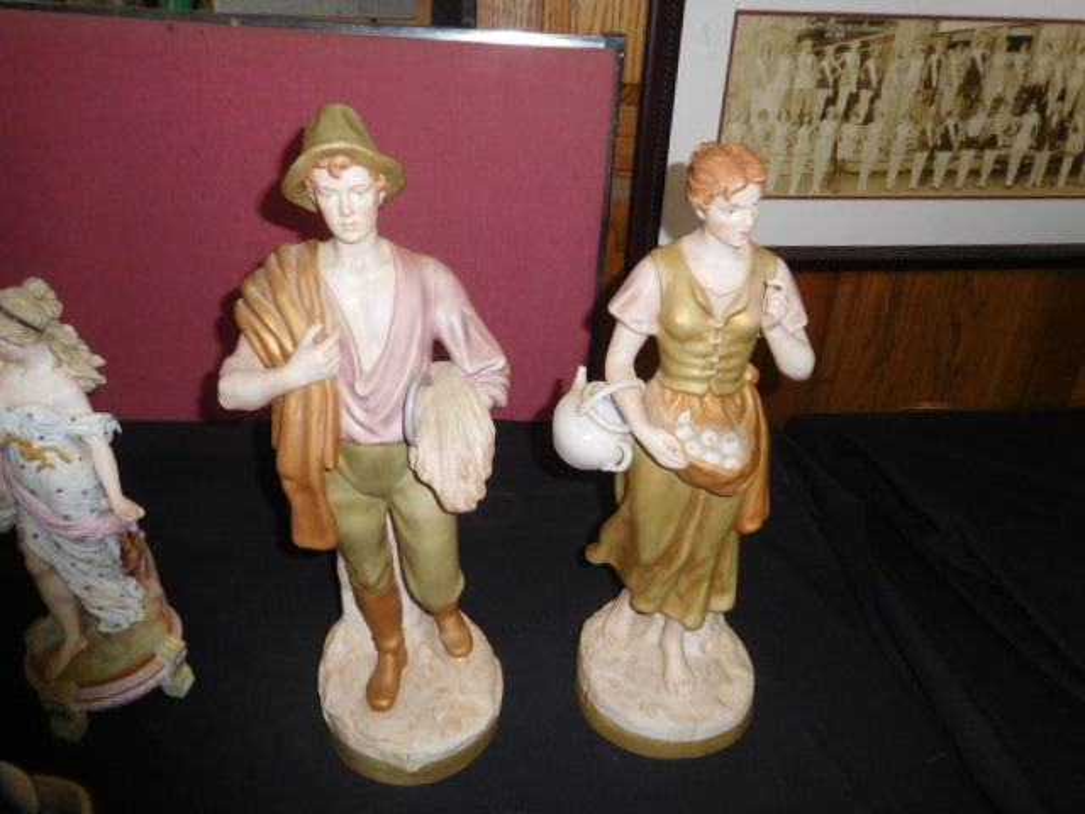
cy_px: 407
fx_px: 784
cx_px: 542
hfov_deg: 69.4
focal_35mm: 25
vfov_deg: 54.9
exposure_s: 1/30
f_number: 3.4
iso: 200
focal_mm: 4.5
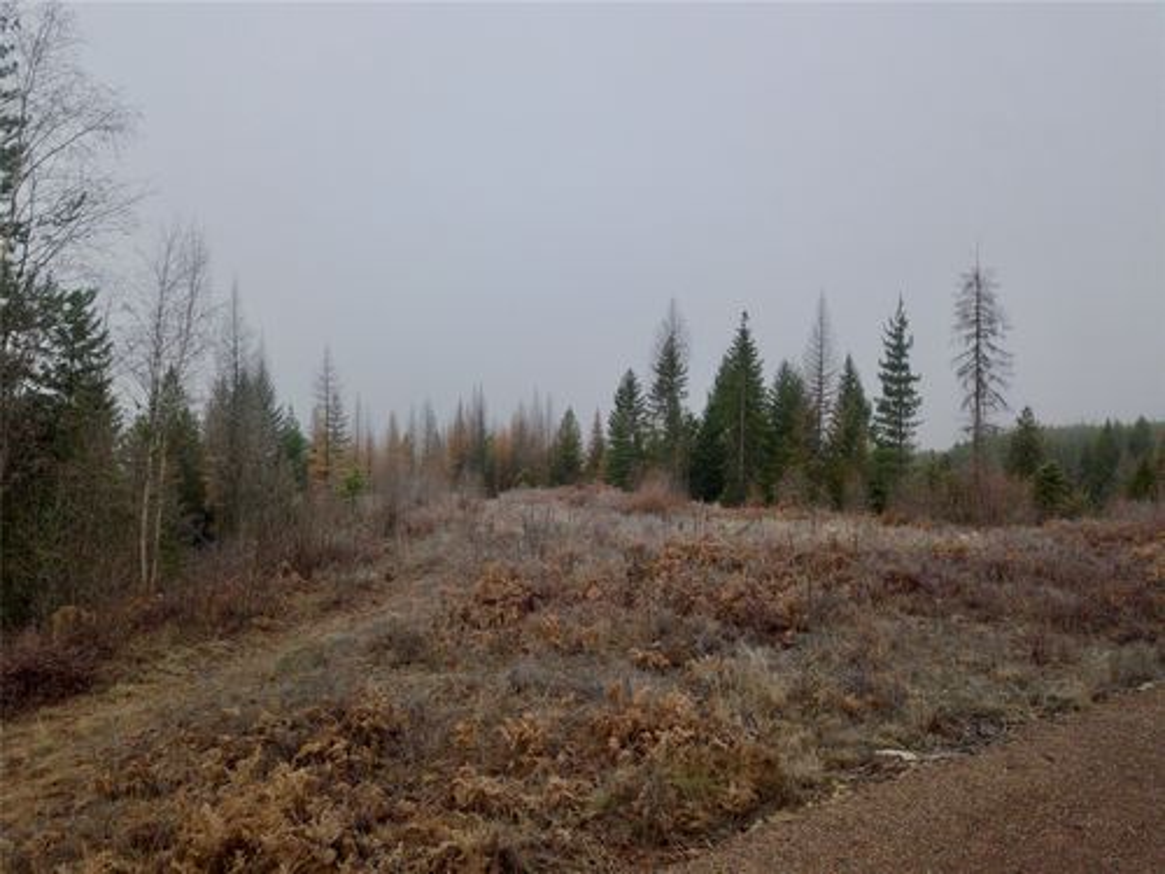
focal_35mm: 26
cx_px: 582
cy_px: 437
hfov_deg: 67.3
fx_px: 875
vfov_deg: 53.1
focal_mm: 4.73
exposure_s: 1/475
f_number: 2.2
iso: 100
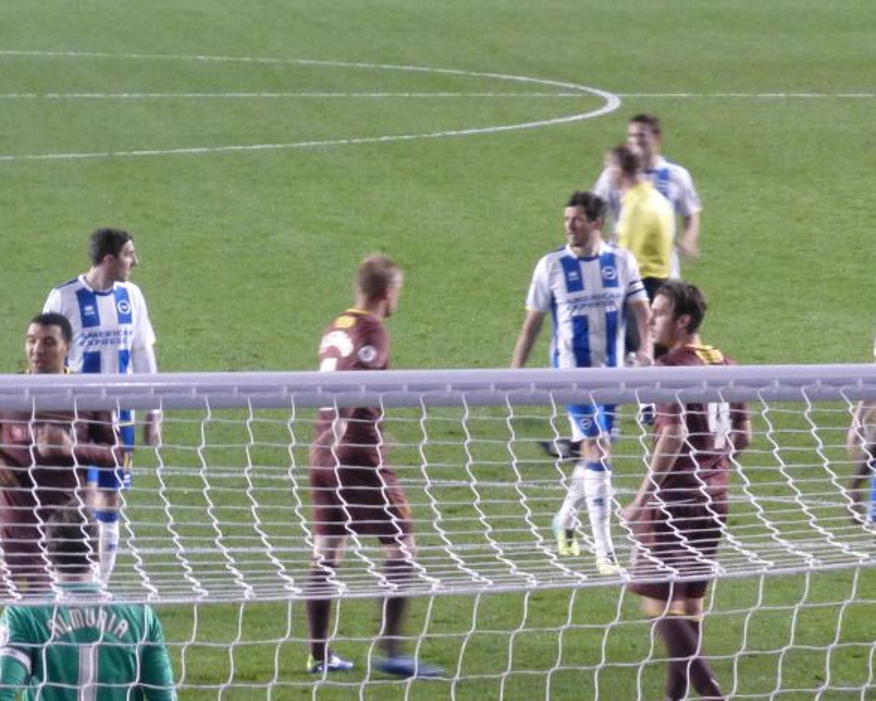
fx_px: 7520
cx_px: 3
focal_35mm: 290
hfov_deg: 6.6
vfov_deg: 5.3
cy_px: 481
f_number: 5.4
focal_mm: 25.9
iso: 800
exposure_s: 1/25
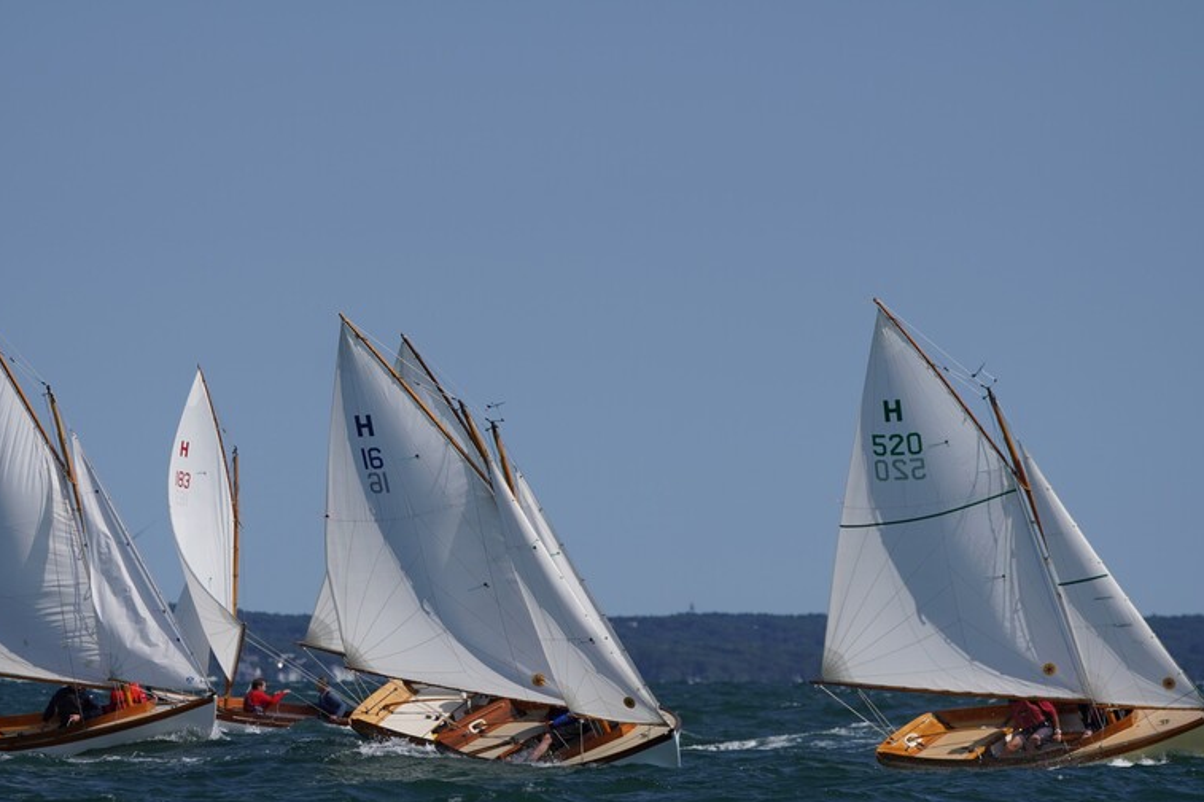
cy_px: 422
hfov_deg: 6.2
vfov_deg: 4.1
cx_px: 569
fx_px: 11183
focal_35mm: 335
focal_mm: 211
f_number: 5.6
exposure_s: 1/1250
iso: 100
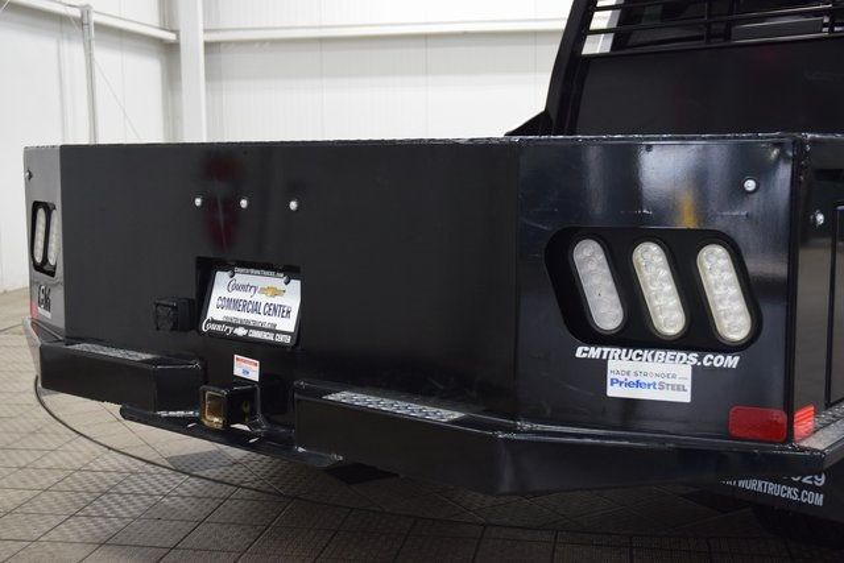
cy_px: 282
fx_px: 1090
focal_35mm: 46
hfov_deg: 42.3
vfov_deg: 29.0
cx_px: 422
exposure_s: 1/60
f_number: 5
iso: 1600
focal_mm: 31
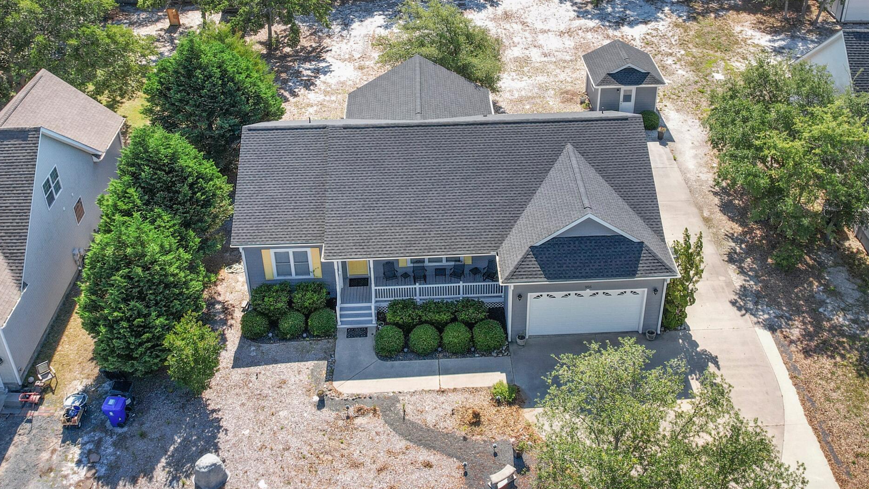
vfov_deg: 31.7
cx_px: 478
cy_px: 154
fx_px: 853
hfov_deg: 53.9
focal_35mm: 37
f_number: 2.8
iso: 100
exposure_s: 1/200
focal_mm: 8.38
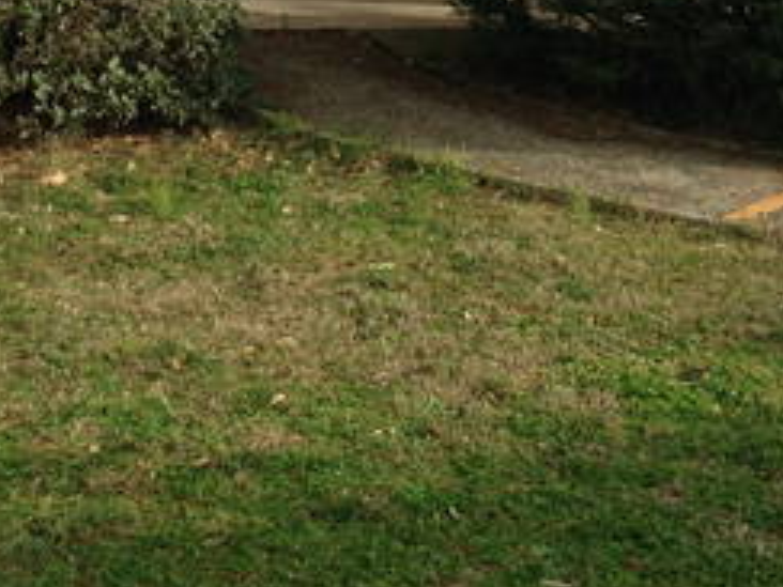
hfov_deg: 18.2
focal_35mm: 107
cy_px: -122
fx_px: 2420
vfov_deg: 13.4
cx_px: 170
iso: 50
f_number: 2.4
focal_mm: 4.12
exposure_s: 1/547
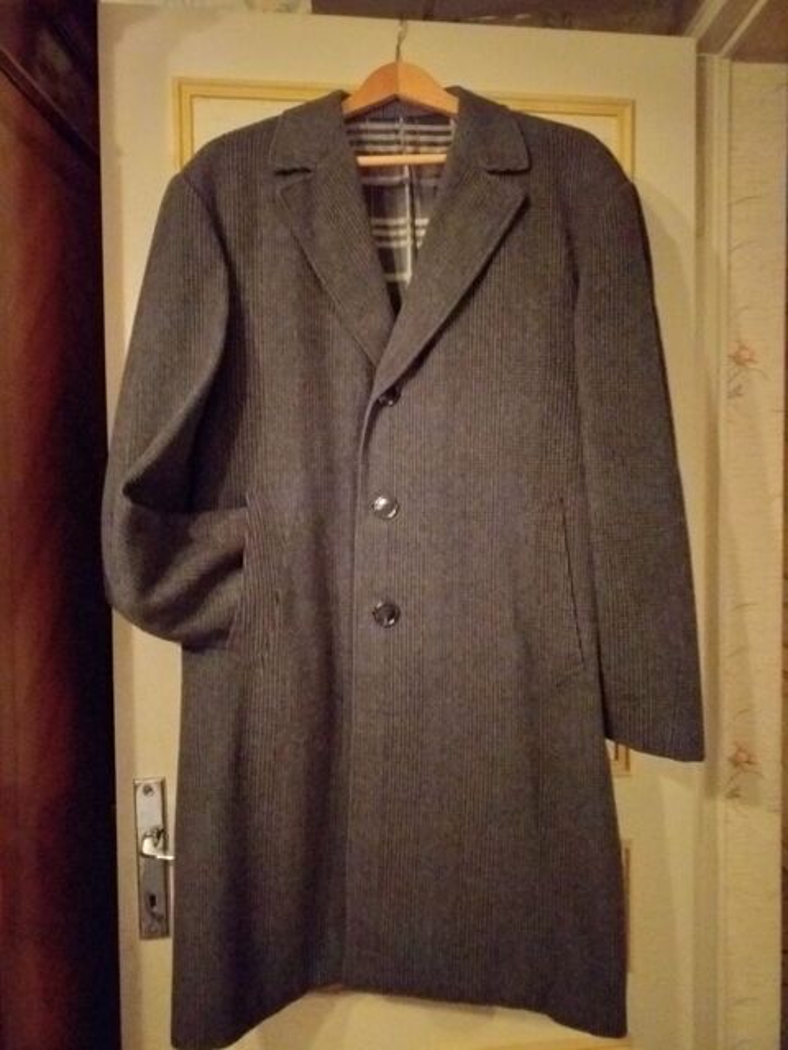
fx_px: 789
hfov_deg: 53.1
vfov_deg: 67.3
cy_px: 525
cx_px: 394
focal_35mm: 26
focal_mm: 3.6
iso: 2000
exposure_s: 1/17
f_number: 1.9
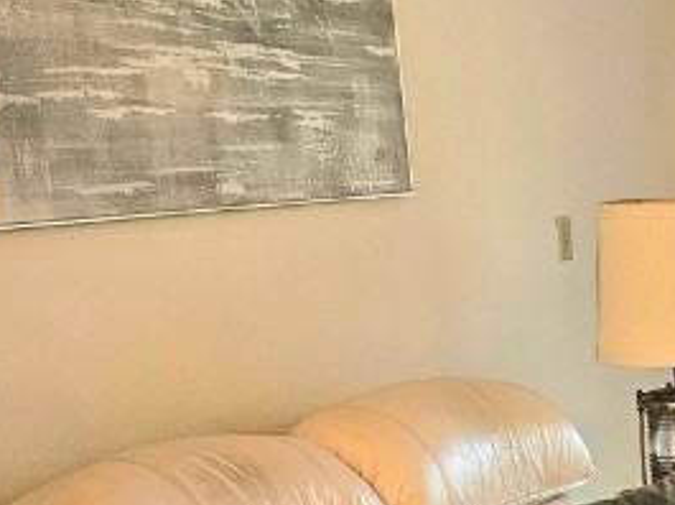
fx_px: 1733
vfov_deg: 16.4
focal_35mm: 89
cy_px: 423
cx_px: 991
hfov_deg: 19.4
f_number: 1.8
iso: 250
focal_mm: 5.4
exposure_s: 1/120
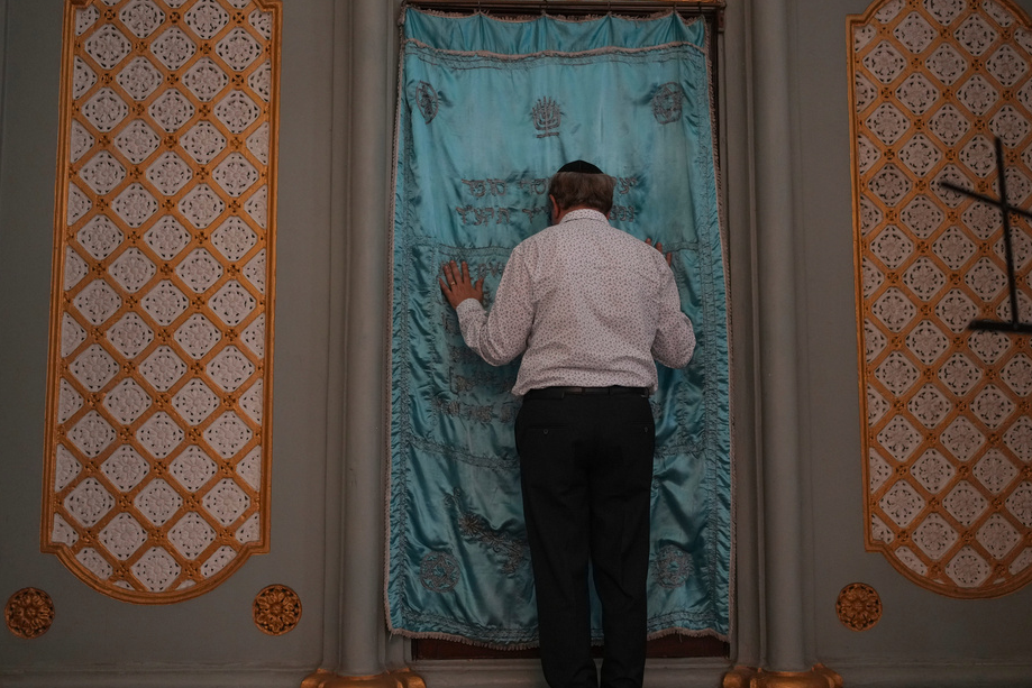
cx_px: 505
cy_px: 360
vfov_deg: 34.2
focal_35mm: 39
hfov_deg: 49.5
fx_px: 1118
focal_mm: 35
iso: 2500
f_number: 1.4
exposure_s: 1/1250
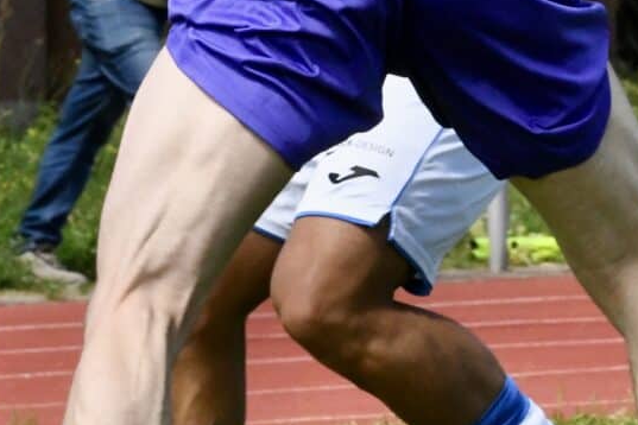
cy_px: -15
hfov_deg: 2.5
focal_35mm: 839
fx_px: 14868
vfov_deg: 1.6
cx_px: 367
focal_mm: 220
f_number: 20
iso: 5000
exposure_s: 1/1600
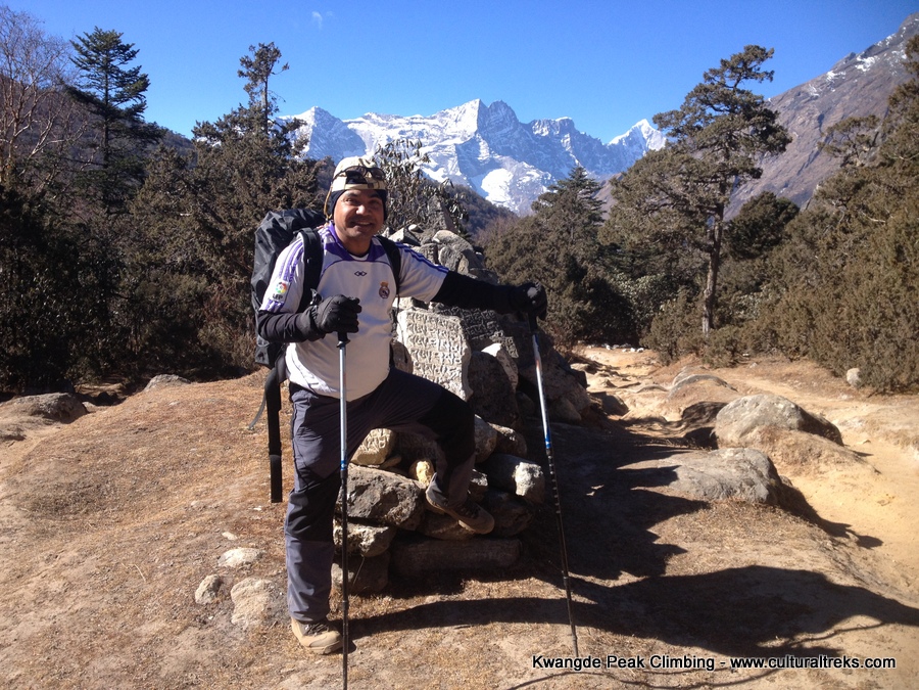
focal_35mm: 35
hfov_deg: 52.6
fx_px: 929
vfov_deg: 40.7
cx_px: 460
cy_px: 345
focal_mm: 4.28
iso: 50
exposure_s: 1/756
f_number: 2.4
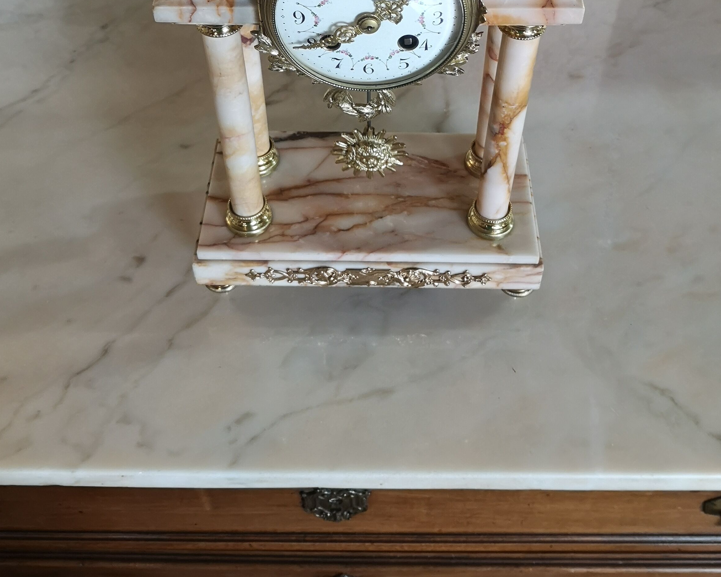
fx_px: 875
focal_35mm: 41
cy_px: 133
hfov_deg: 44.8
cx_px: 380
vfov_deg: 35.5
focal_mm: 5.58
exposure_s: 1/33.3
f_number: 1.8
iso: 200
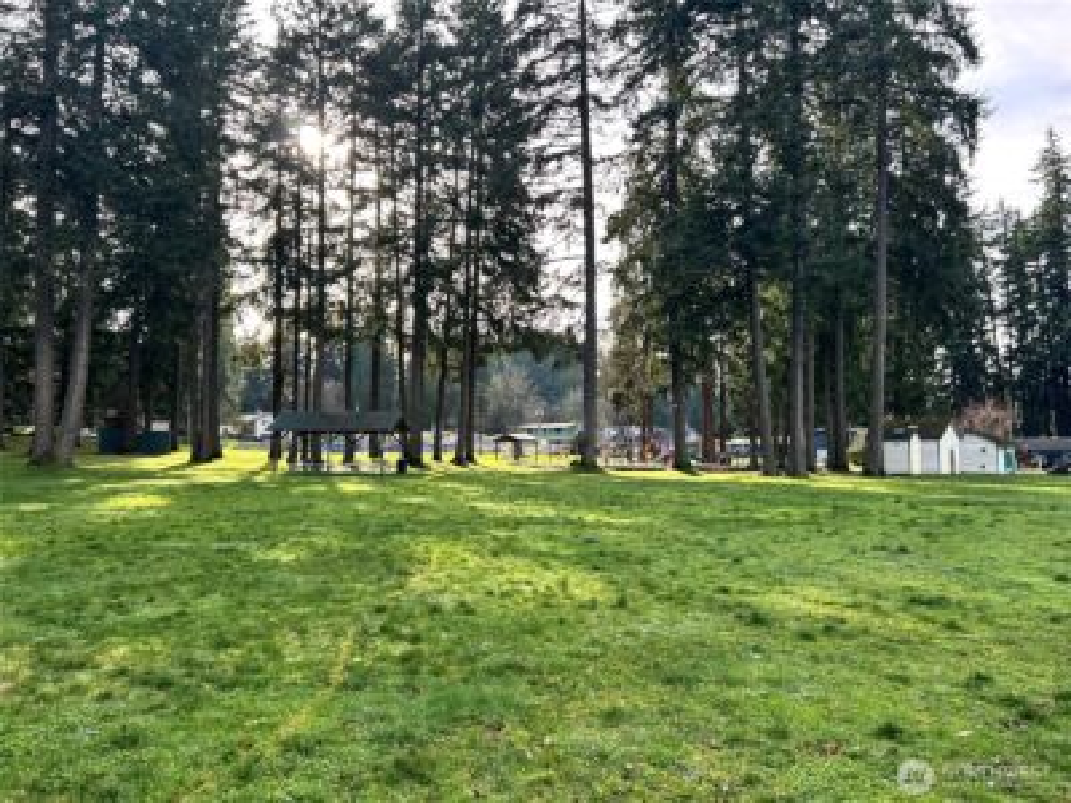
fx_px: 804
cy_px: 402
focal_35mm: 26
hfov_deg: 67.3
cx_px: 536
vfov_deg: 53.1
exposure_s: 1/588
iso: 50
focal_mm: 5.7
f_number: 1.5
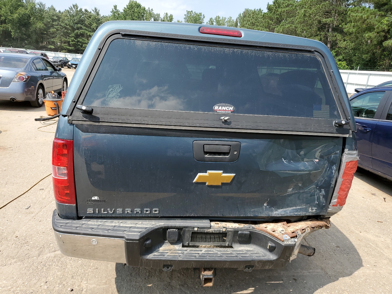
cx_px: 196
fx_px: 294
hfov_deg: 67.3
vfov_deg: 53.1
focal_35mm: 26
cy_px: 147
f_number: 1.5
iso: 50
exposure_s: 1/1667
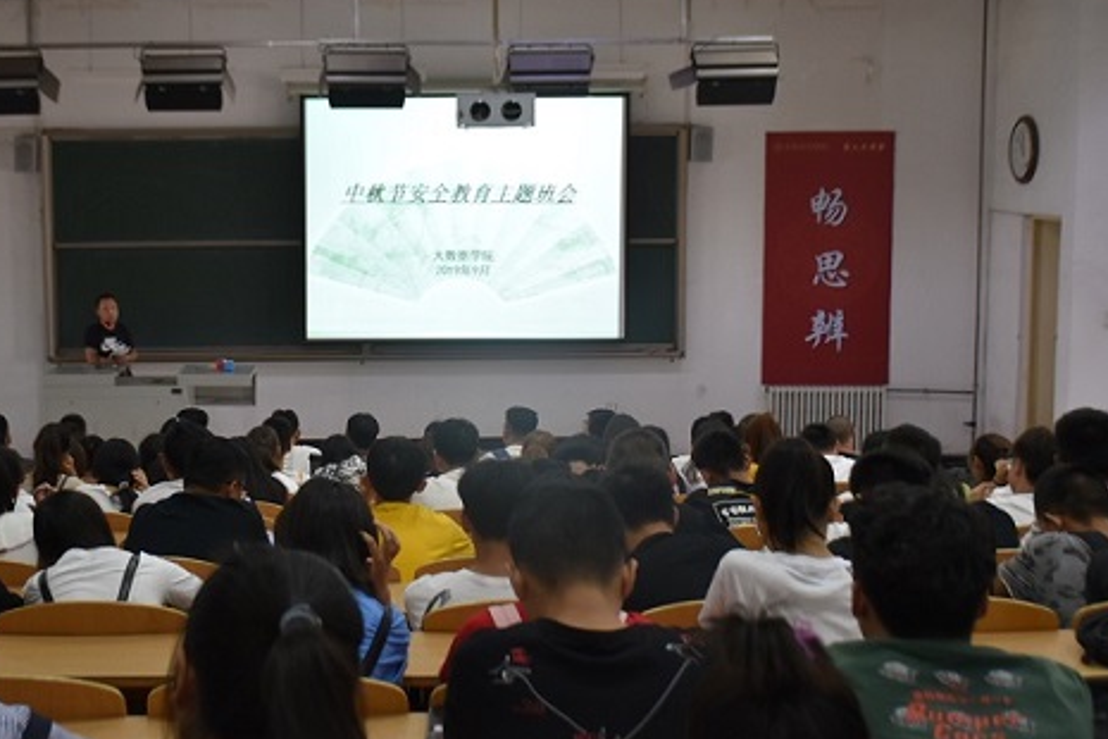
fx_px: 1714
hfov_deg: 35.5
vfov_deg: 24.3
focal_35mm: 56
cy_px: 339
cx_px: 386
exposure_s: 1/60
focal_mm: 27
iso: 720
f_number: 4
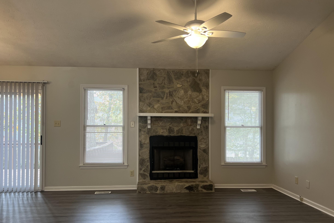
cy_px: 127
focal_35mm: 28
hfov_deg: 65.5
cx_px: 163
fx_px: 260
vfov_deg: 46.3
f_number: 1.5
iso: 80
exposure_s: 1/60
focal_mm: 5.7
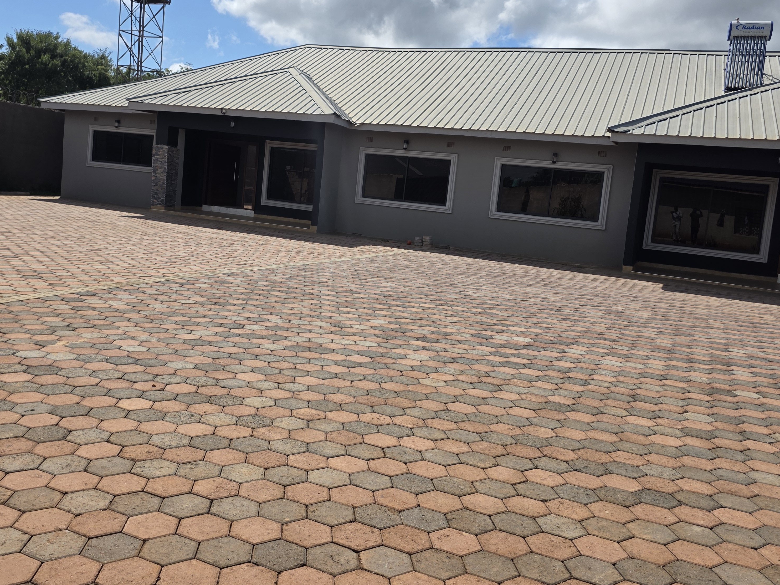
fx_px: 699
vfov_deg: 45.3
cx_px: 376
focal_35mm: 31
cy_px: 254
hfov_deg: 58.3
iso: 64
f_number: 1.7
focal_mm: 6.3
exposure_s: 1/7944
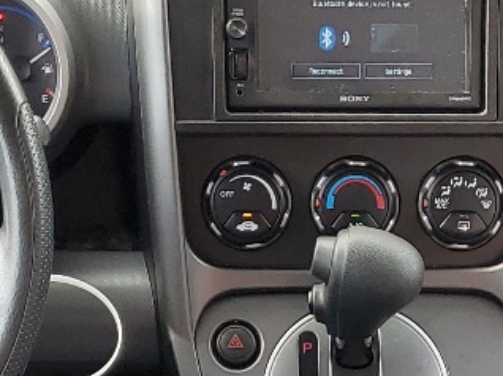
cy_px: 708
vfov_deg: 10.5
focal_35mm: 131
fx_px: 1902
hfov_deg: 15.0
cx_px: 340
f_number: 1.5
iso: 51
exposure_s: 1/120
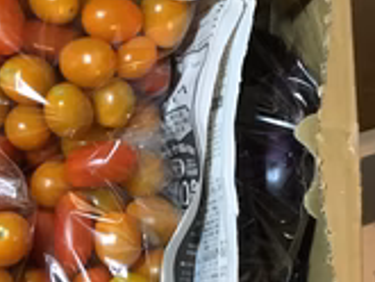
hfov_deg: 25.9
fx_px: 813
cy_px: 173
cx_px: 218
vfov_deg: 19.6
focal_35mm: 75
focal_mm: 3.3
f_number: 2.4
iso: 320
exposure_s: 1/15
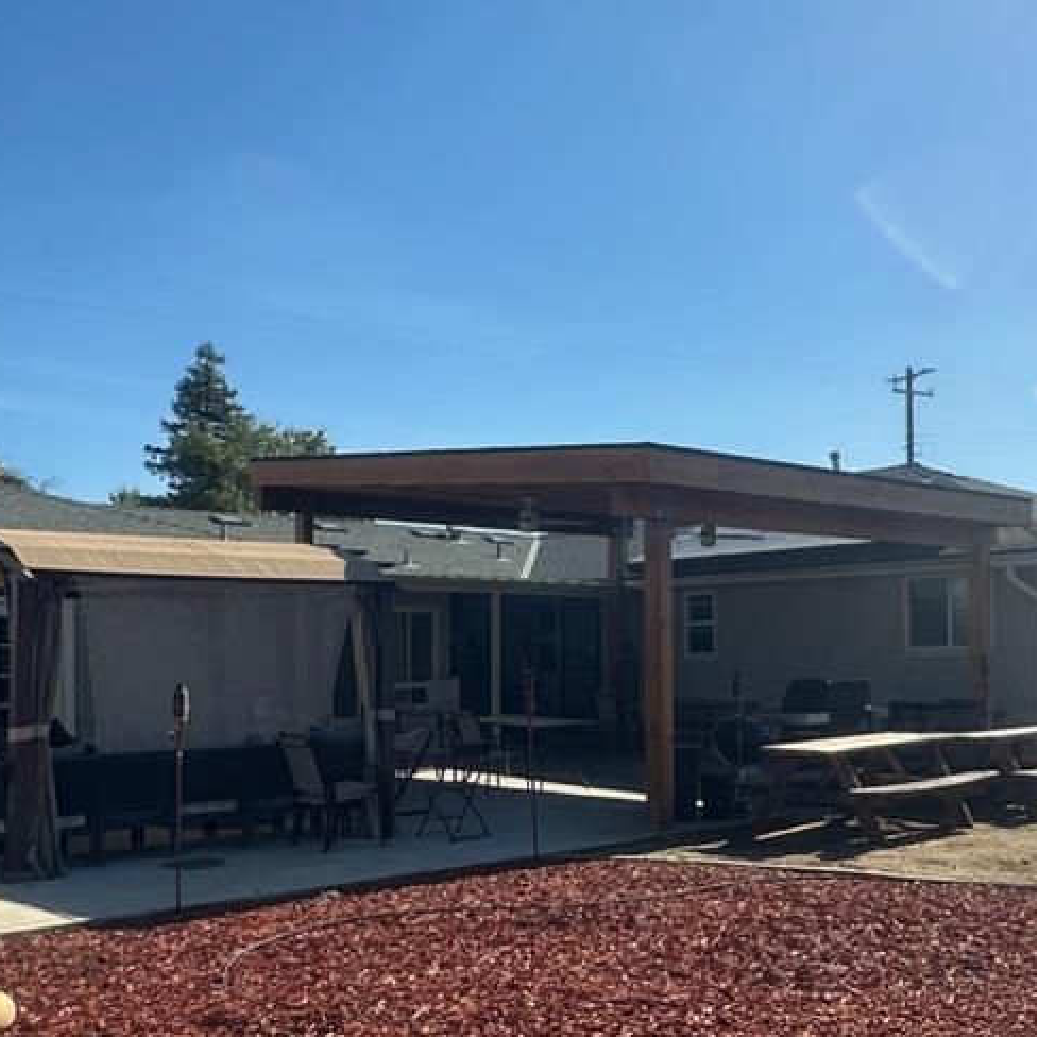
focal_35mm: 38
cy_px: 642
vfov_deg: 43.5
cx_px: 520
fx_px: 1288
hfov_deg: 43.9
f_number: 2.2
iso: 50
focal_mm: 2.22
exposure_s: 1/2398
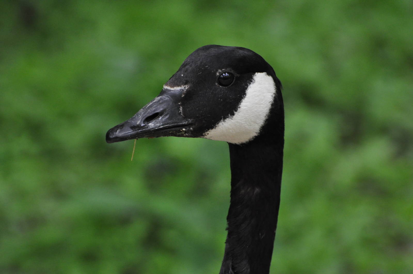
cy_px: 137
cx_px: 206
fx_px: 3610
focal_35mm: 315
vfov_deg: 4.4
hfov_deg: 6.5
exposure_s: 1/200
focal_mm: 210
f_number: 5.3
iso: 1600
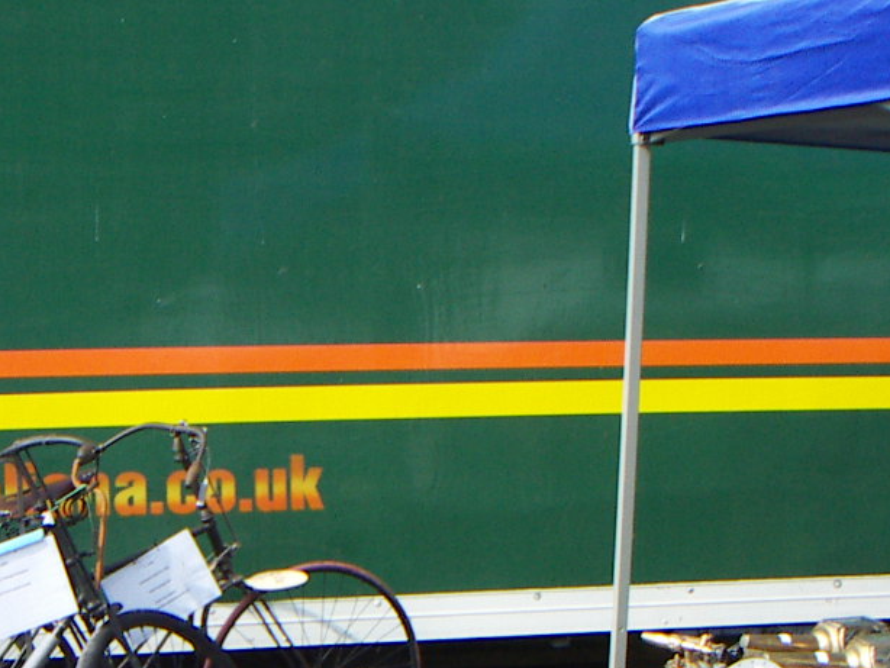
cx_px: 207
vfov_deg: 19.4
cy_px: 568
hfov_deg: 25.6
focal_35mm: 75
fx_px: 1929
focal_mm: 4.7
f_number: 6.7
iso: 64
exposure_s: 1/160
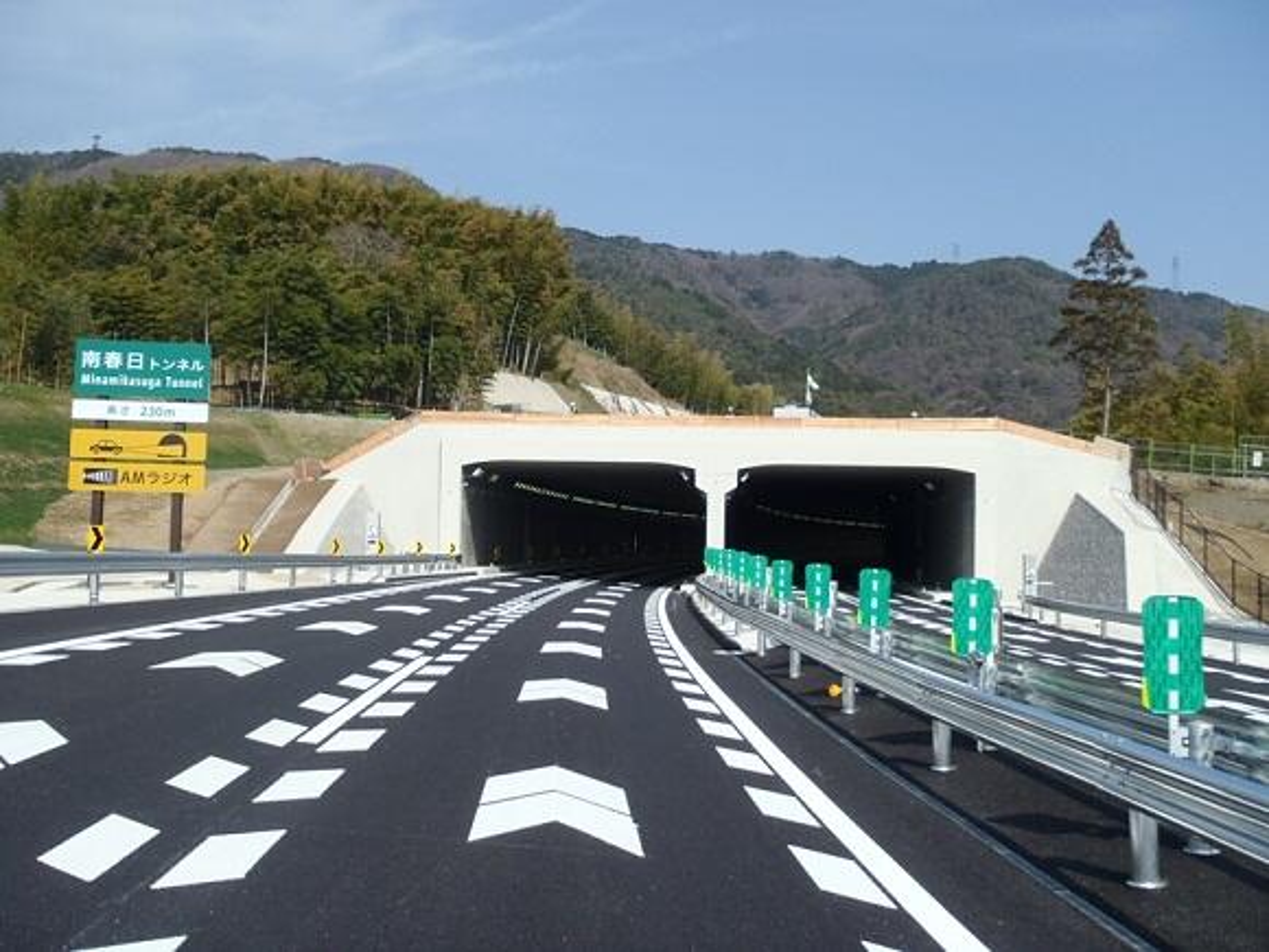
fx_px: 1393
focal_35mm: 38
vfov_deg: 37.7
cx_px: 634
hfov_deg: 49.0
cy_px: 476
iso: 80
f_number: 13
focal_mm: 6.8
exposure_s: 1/80
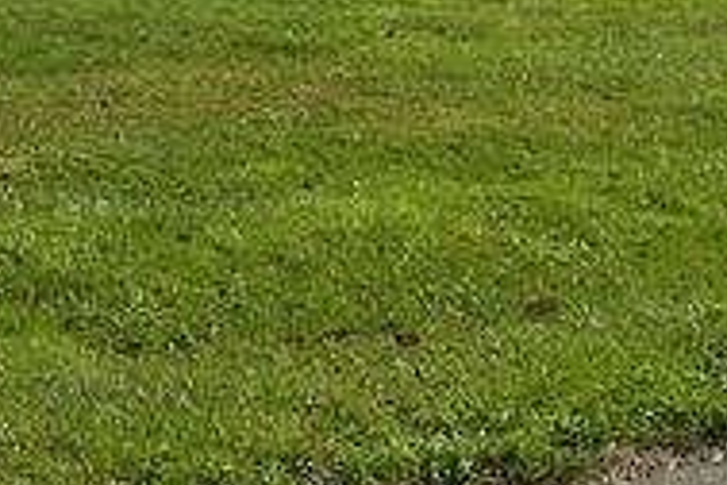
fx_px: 1999
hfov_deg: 19.9
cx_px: -12
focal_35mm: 99
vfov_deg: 13.2
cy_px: -179
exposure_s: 1/500
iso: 80
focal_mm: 6
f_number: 4.8
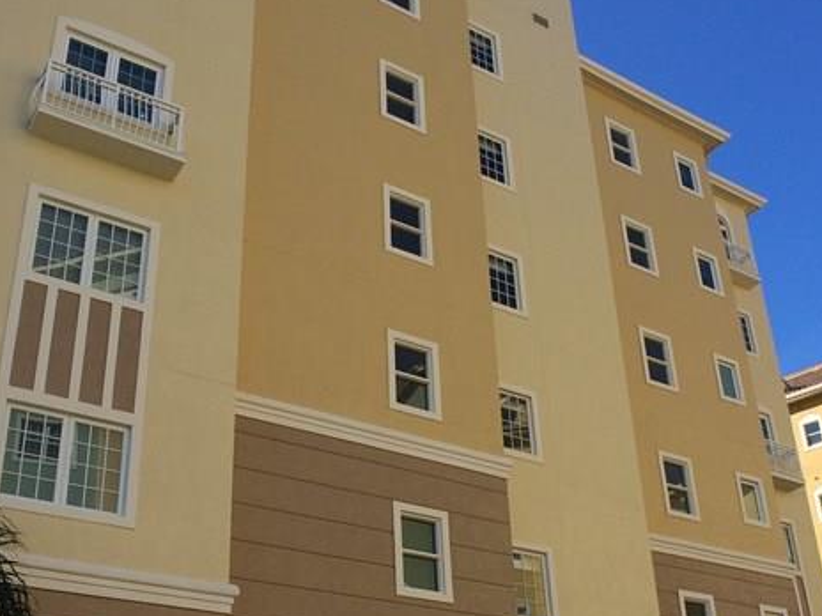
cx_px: 531
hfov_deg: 30.1
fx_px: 1520
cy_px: 469
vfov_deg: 22.7
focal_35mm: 64
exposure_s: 1/1325
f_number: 2.2
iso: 32
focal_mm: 4.15
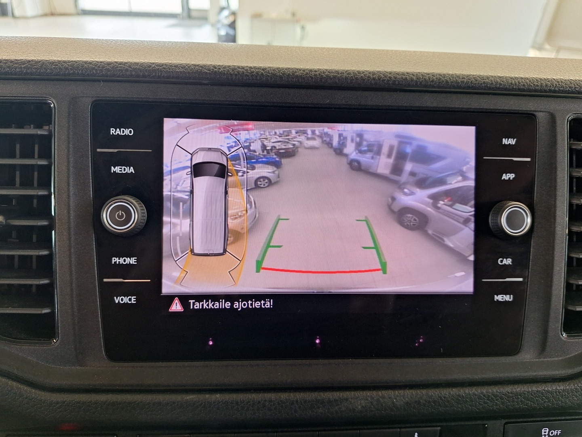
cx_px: 291
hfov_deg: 73.9
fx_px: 387
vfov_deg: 58.9
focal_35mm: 23
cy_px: 218
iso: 200
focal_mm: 5.54
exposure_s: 1/50
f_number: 1.8
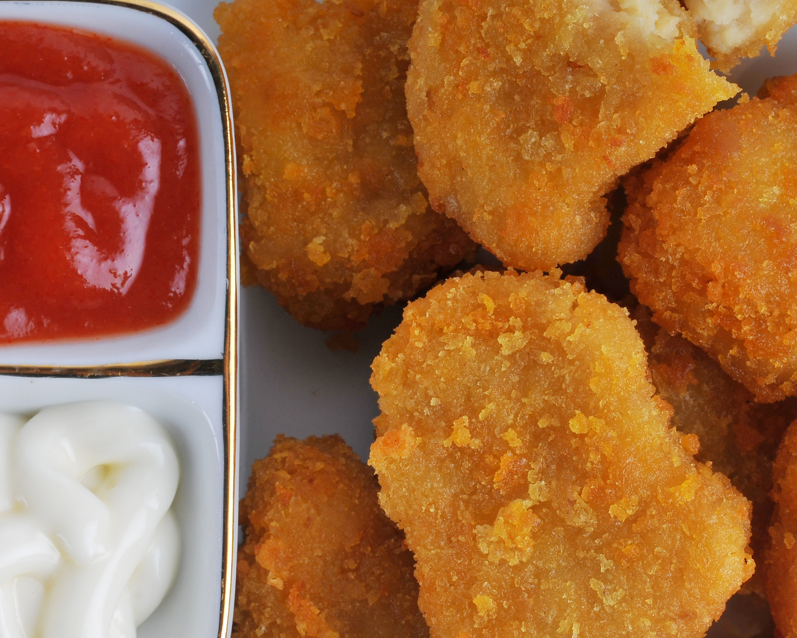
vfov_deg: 11.6
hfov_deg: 14.5
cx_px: 386
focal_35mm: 133
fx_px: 3137
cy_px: 413
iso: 100
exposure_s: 1/200
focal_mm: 50
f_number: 11
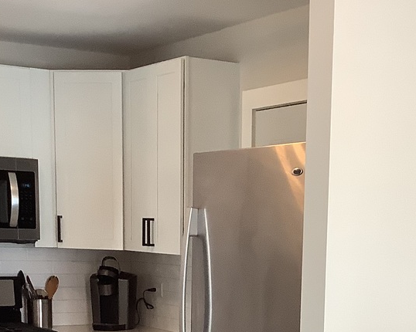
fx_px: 997
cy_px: 405
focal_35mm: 81
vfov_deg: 17.9
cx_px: 261
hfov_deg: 23.5
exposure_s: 1/60
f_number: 2.4
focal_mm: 3.3
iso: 160
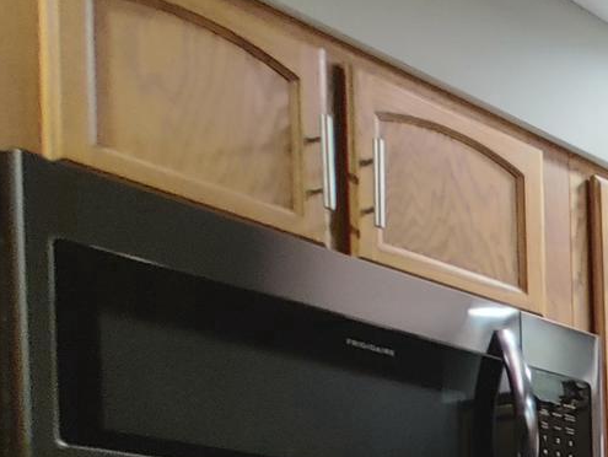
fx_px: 1090
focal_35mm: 62
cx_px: 1237
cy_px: 704
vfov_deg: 20.1
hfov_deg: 18.6
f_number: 1.9
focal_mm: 1.78
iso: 100
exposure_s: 1/24
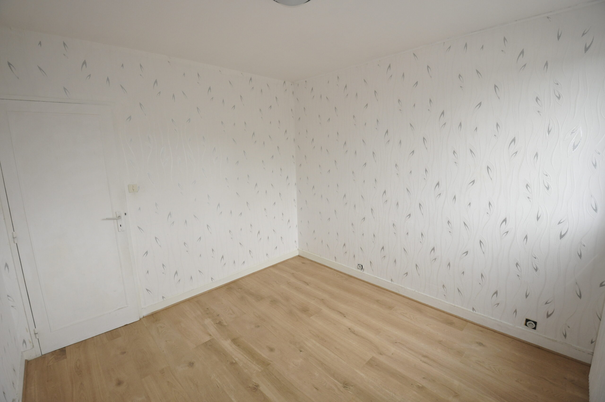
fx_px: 252
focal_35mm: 15
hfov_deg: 100.5
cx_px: 302
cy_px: 201
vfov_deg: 77.2
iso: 800
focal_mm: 10
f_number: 5
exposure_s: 1/125
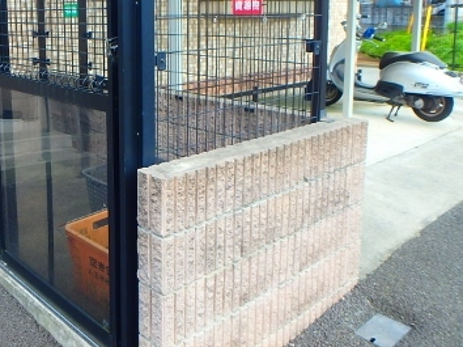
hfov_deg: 47.5
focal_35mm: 38
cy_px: 86
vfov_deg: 36.8
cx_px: 127
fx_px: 508
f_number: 3.5
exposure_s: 1/200
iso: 125
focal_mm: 3.7
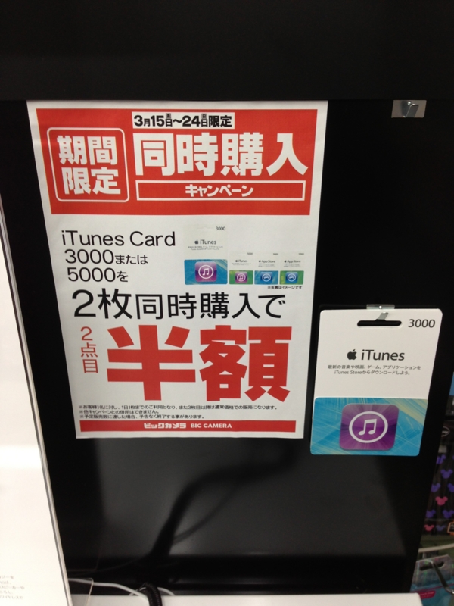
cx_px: 227
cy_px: 303
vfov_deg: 55.4
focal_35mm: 33
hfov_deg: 42.9
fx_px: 577
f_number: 2.4
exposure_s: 1/24
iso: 50
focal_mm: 4.13
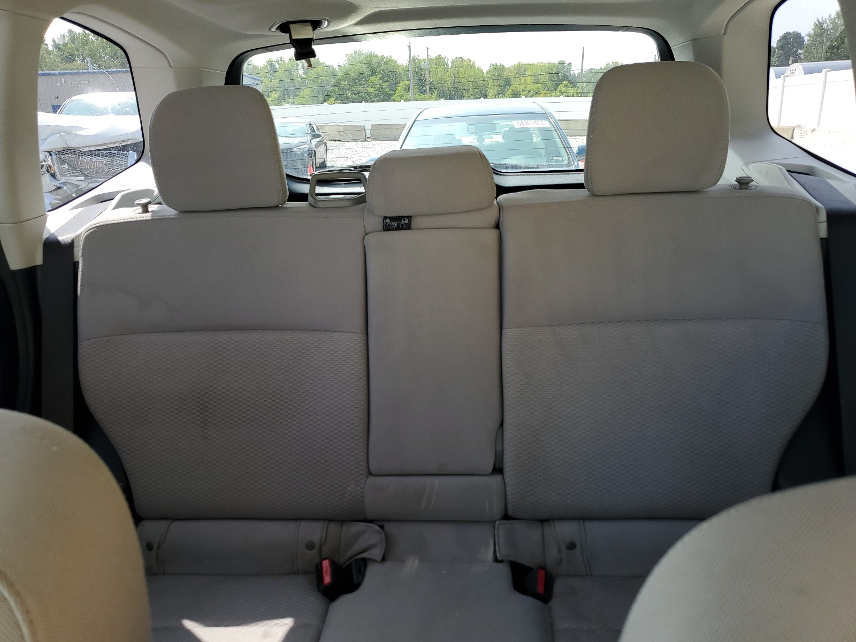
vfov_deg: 53.1
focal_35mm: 26
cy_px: 321
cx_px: 428
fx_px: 643
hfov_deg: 67.3
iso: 50
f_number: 1.5
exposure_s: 1/278
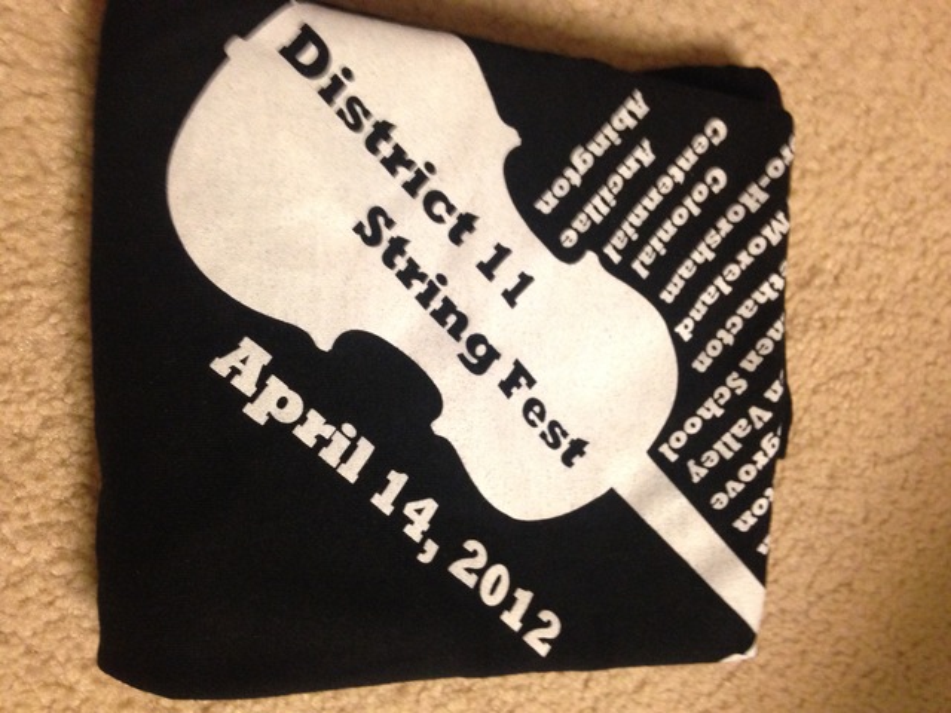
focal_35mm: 33
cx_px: 476
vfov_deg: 42.9
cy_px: 356
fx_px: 907
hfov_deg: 55.4
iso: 400
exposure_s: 1/17
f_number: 2.4
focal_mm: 4.12
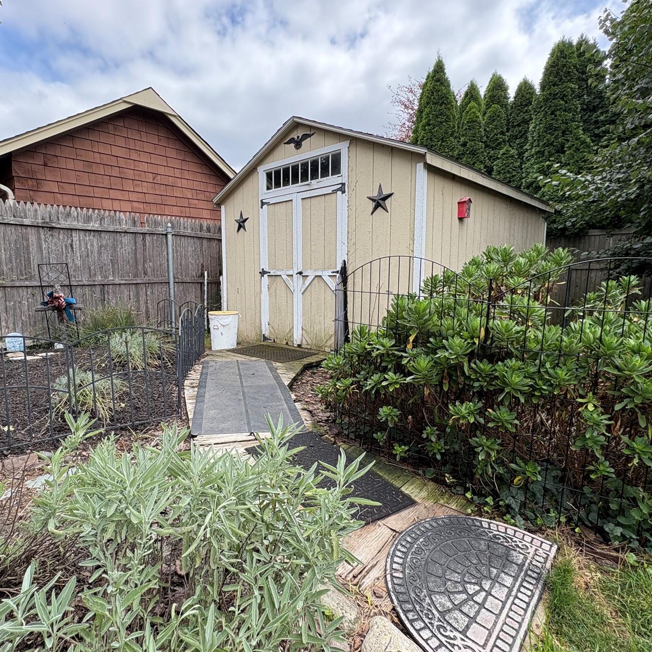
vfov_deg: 77.7
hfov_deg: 77.2
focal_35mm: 19
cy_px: 321
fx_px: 405
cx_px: 280
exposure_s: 1/479
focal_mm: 2.22
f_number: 2.2
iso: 40
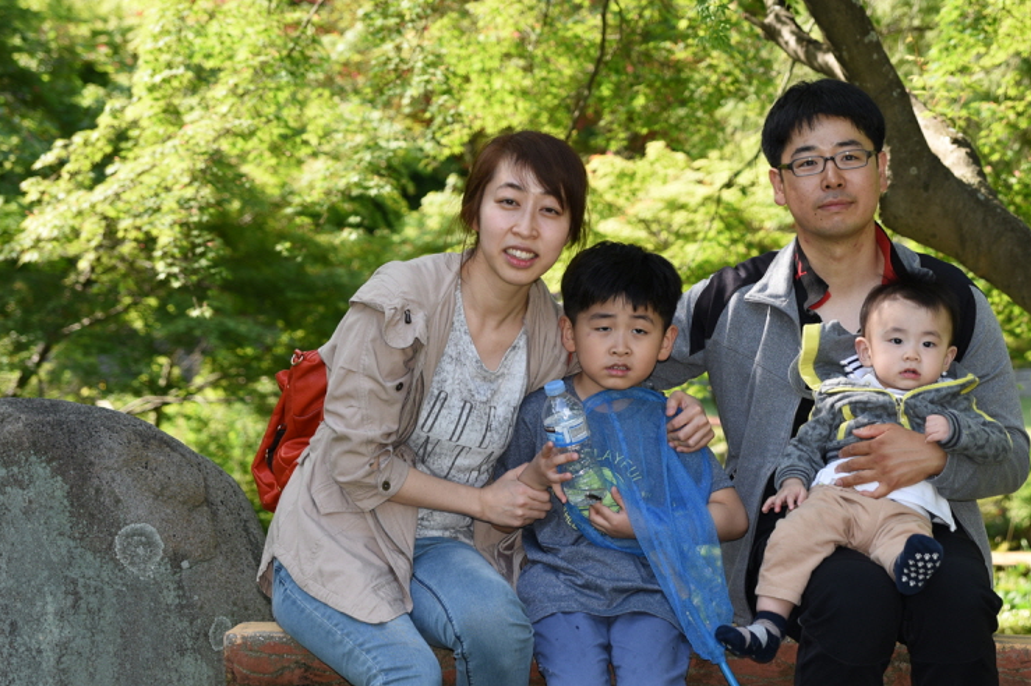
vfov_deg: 14.1
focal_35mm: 97
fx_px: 2777
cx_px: 614
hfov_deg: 21.0
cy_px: 433
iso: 100
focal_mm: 56
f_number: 3.5
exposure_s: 1/250
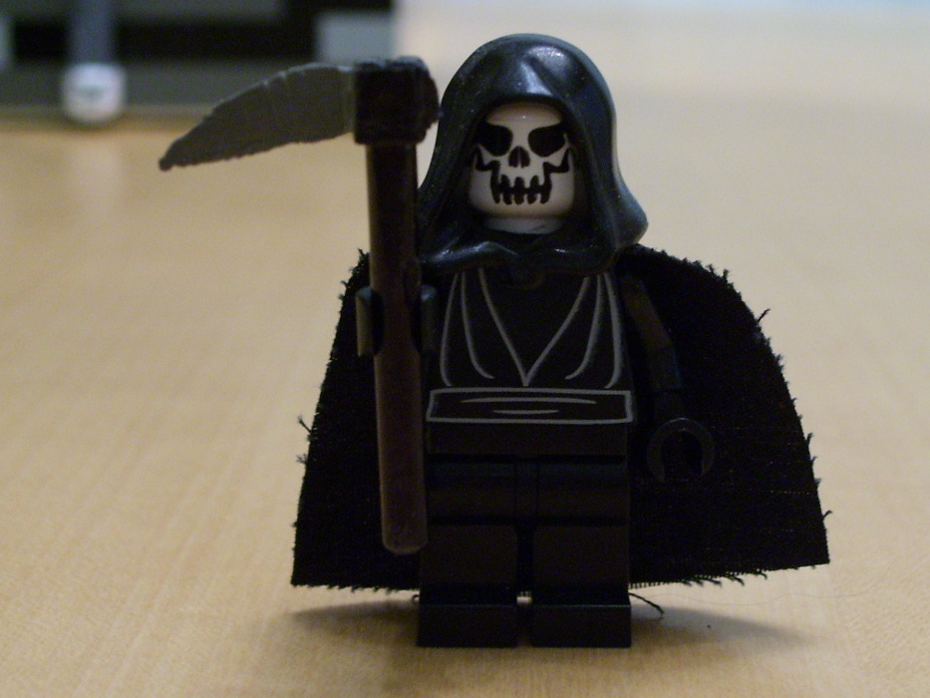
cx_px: 534
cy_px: 341
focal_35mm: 72
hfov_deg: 27.0
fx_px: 1935
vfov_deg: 20.4
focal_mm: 9.4
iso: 160
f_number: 3.4
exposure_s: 1/8
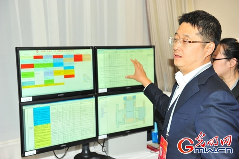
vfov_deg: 29.8
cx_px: 120
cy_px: 80
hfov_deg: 43.6
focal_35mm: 45
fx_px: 299
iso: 500
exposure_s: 1/60
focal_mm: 45
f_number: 4
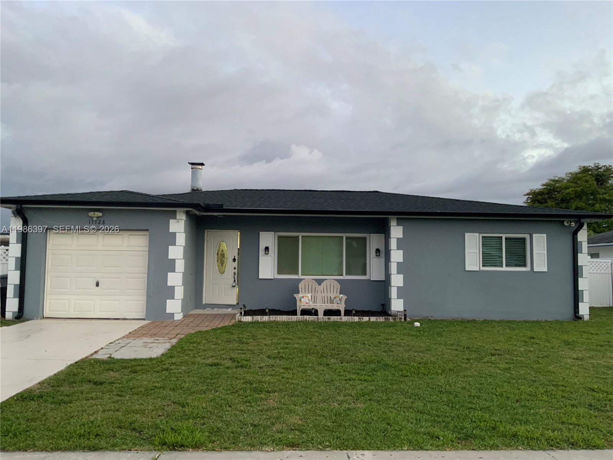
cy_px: 230
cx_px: 306
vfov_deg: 48.2
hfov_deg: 61.7
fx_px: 514
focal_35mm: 29
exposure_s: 1/60
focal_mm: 3
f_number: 1.8
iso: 125
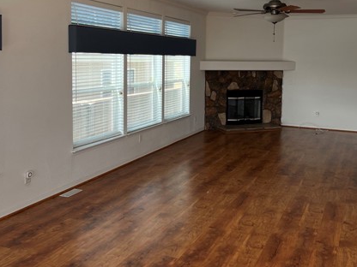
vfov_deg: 35.6
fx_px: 413
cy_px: 90
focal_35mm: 40
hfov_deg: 46.7
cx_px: 203
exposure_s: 1/216
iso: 40
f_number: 1.5
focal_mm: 5.7
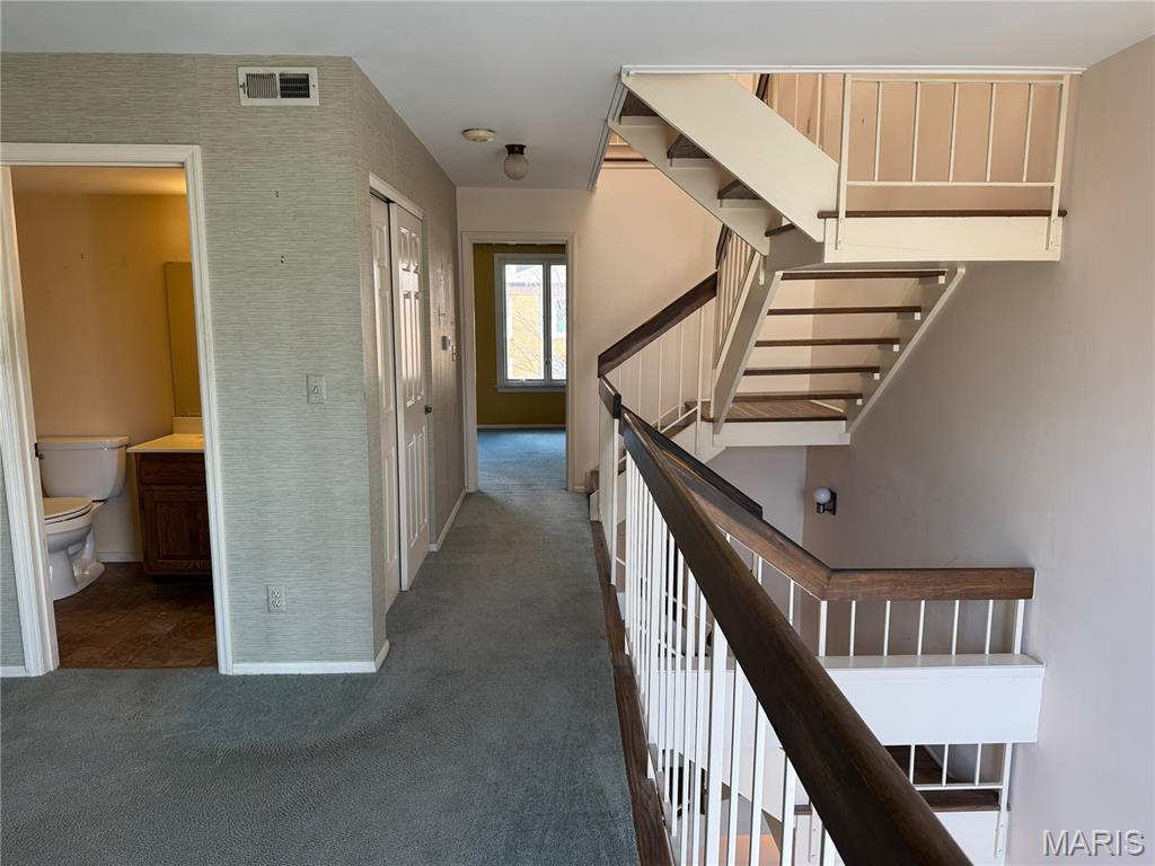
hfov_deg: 71.6
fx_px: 801
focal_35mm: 24
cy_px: 433
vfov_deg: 56.8
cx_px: 578
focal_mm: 6.76
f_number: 1.78
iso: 160
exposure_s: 1/120
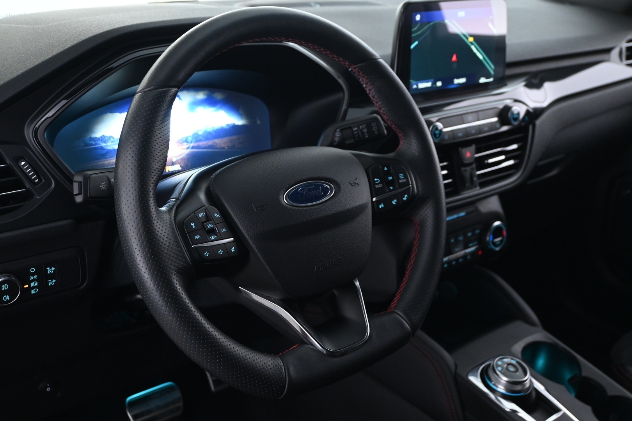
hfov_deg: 47.2
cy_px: 210
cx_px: 316
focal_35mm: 41
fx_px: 724
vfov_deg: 32.4
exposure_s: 1/10
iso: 1600
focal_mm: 27.5
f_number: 4.5
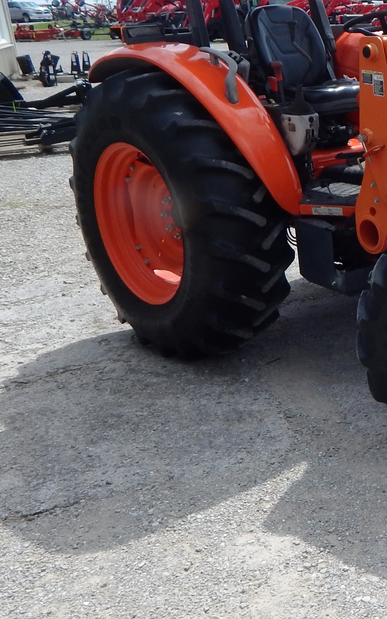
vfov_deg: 38.8
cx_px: 556
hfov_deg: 21.5
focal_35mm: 52
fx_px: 877
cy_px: 269
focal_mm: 4
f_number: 3
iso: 125
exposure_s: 1/1250
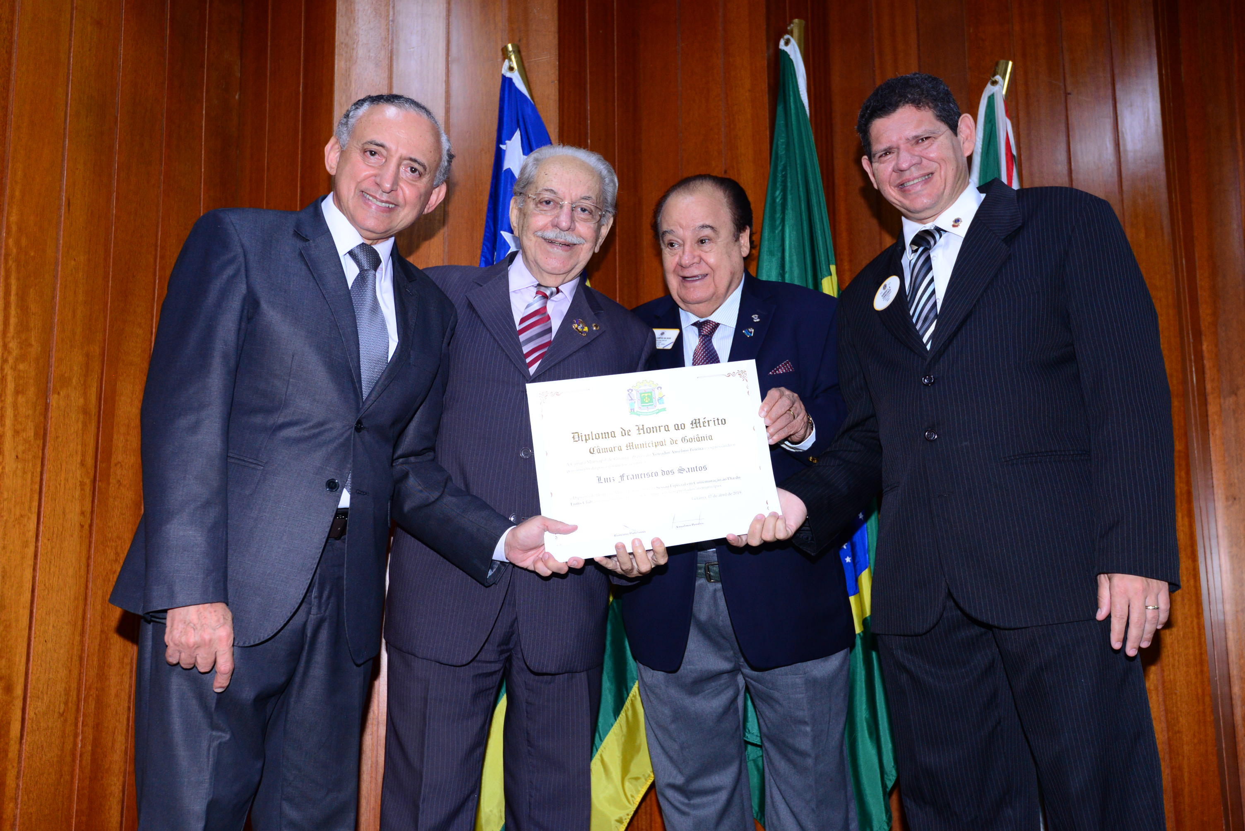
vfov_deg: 37.9
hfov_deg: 54.4
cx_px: 622
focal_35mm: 35
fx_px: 1211
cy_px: 416
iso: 1600
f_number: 5
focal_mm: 35
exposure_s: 1/125
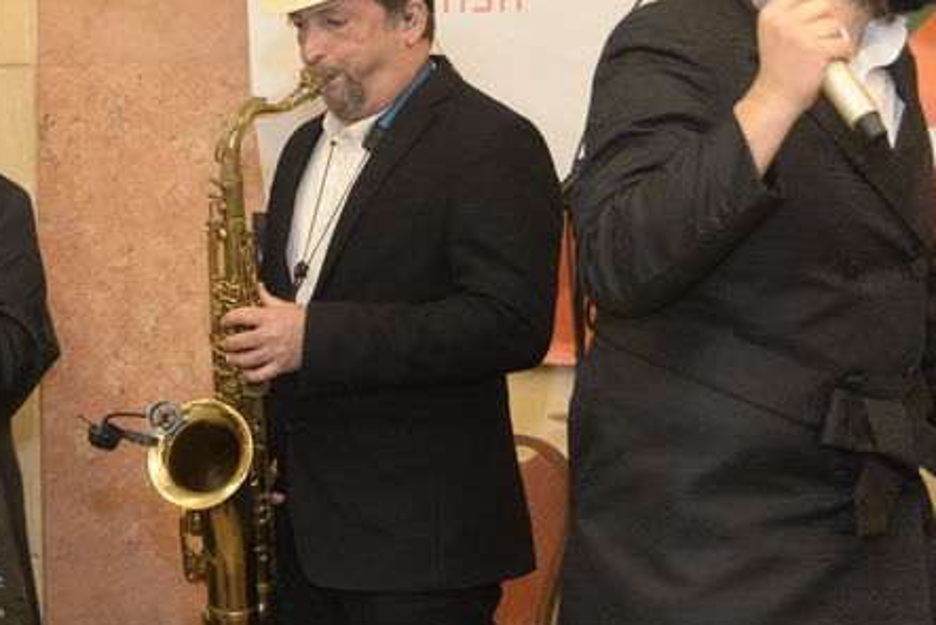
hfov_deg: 16.2
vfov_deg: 11.4
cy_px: 340
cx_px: -256
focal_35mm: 120
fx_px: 3122
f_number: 5
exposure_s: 1/160
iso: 2000
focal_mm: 38
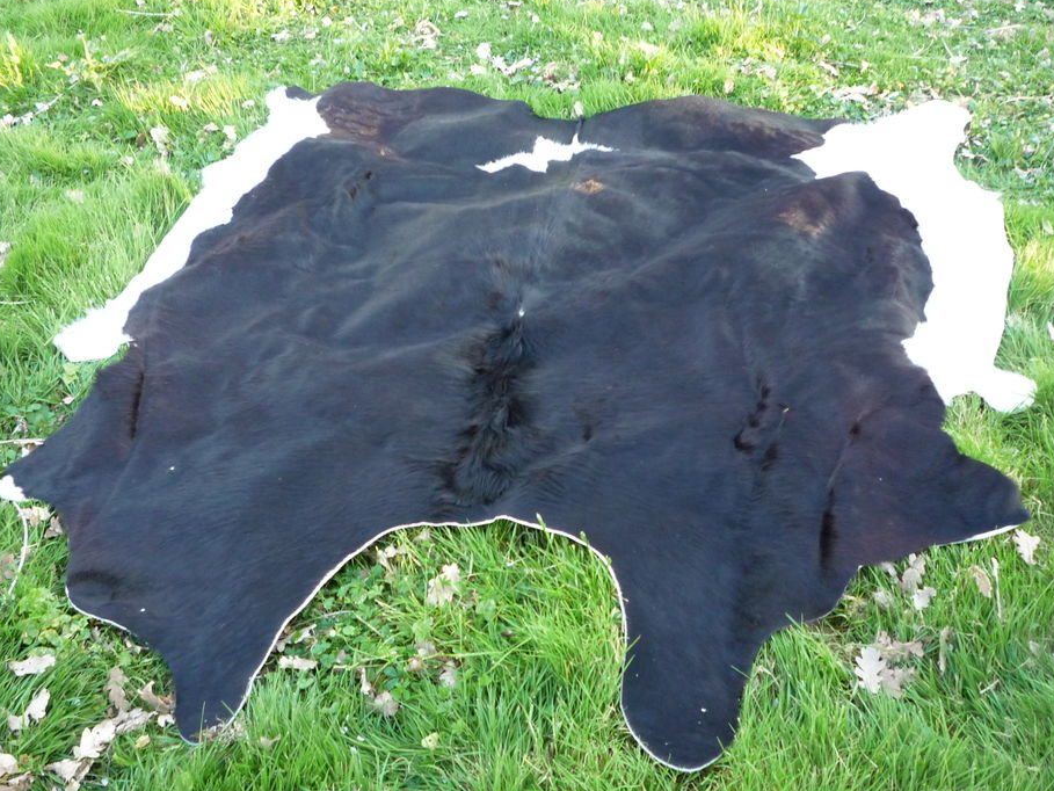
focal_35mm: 33
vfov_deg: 43.0
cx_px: 543
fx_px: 1005
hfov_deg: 55.3
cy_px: 401
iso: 320
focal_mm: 5.2
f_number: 3.3
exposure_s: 1/30
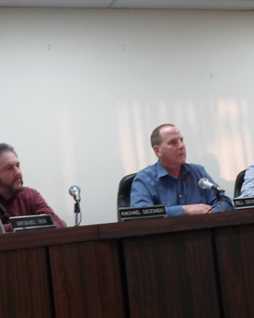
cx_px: 137
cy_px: 153
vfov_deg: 25.7
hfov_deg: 20.7
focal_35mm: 74
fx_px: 695
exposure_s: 1/30
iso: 120
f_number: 2.5
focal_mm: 4.5
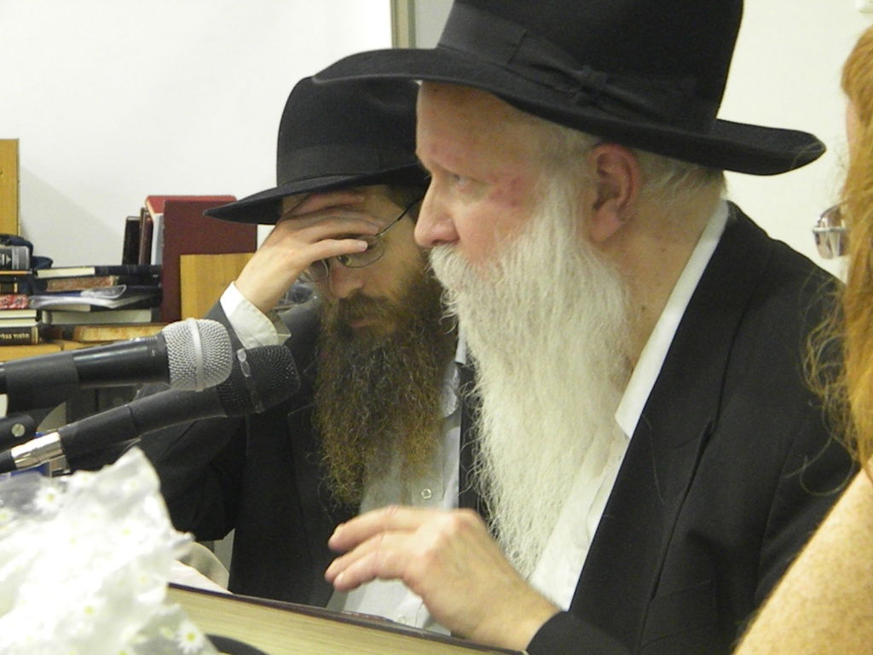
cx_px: 436
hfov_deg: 17.7
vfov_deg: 13.3
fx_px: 2799
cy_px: 328
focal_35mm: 111
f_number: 4.7
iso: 1094
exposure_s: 1/49.6
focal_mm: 20.1
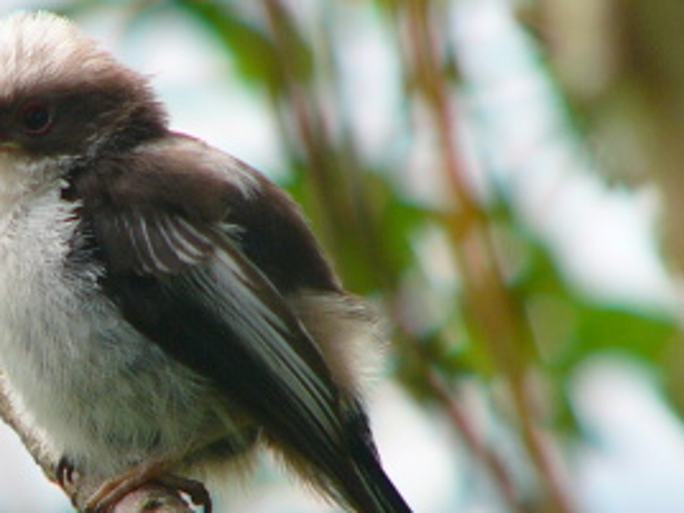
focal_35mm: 773
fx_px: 15274
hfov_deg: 2.6
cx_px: 242
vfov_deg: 1.9
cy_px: 431
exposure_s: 1/160
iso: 50
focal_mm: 72
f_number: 4
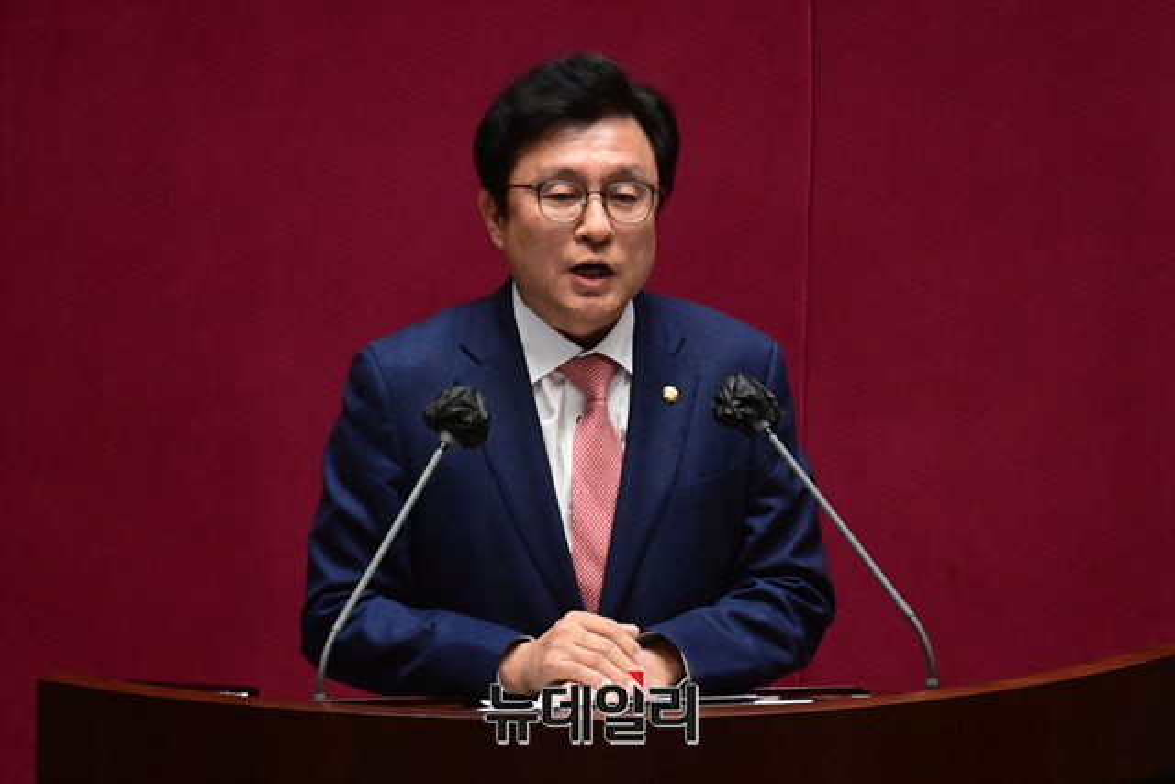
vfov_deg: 3.4
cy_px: 392
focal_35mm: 400
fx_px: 13058
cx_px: 588
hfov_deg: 5.2
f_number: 5.6
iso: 6400
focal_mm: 400
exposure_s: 1/200
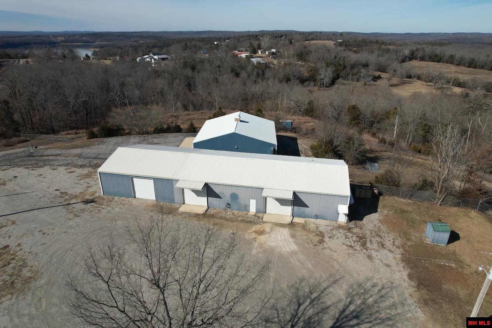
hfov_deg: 78.6
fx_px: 301
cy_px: 164
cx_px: 246
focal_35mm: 22
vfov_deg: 57.2
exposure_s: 1/350
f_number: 2.8
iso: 100
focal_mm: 8.38
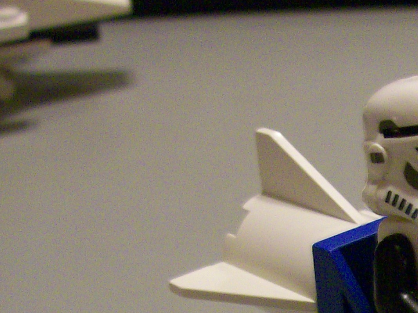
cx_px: 414
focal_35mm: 96
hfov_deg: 19.9
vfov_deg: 14.7
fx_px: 1159
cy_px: 406
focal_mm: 6
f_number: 2.7
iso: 160
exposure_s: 1/8
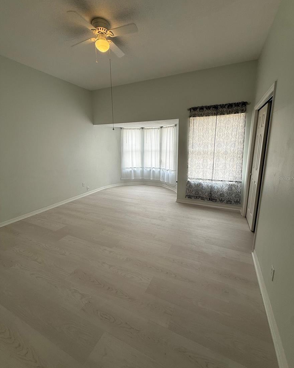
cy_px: 178
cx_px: 150
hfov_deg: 84.1
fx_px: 163
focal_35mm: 15
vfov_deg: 96.7
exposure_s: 1/152
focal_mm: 2.22
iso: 50
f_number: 2.2
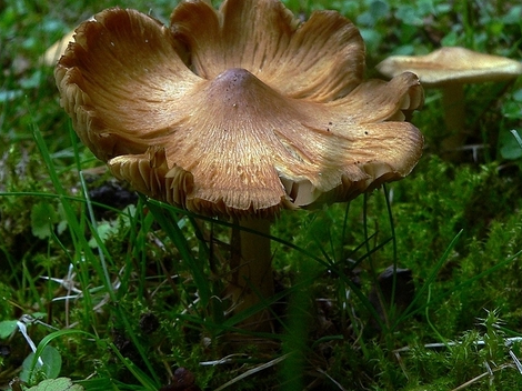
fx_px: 693
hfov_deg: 41.1
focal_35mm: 46
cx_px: 312
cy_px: 150
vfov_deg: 31.4
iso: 100
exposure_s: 1/160
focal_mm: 6
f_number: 4
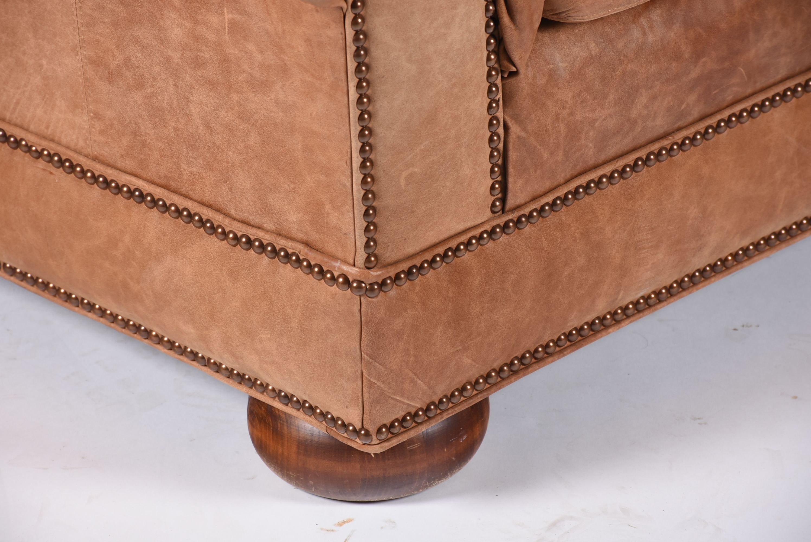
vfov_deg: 6.6
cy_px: 271
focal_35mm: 210
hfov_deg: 9.8
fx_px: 4734
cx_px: 406
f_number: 9
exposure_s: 1/125
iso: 200
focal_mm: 140
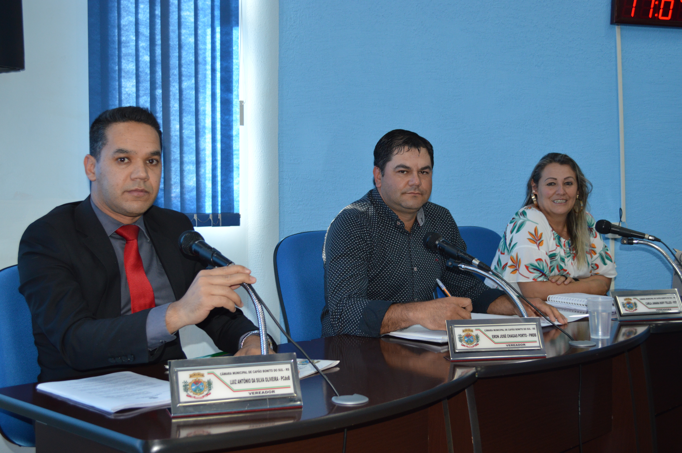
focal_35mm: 48
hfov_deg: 41.1
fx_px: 909
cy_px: 226
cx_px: 341
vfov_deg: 28.0
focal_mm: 32
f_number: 4.8
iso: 560
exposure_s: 1/60
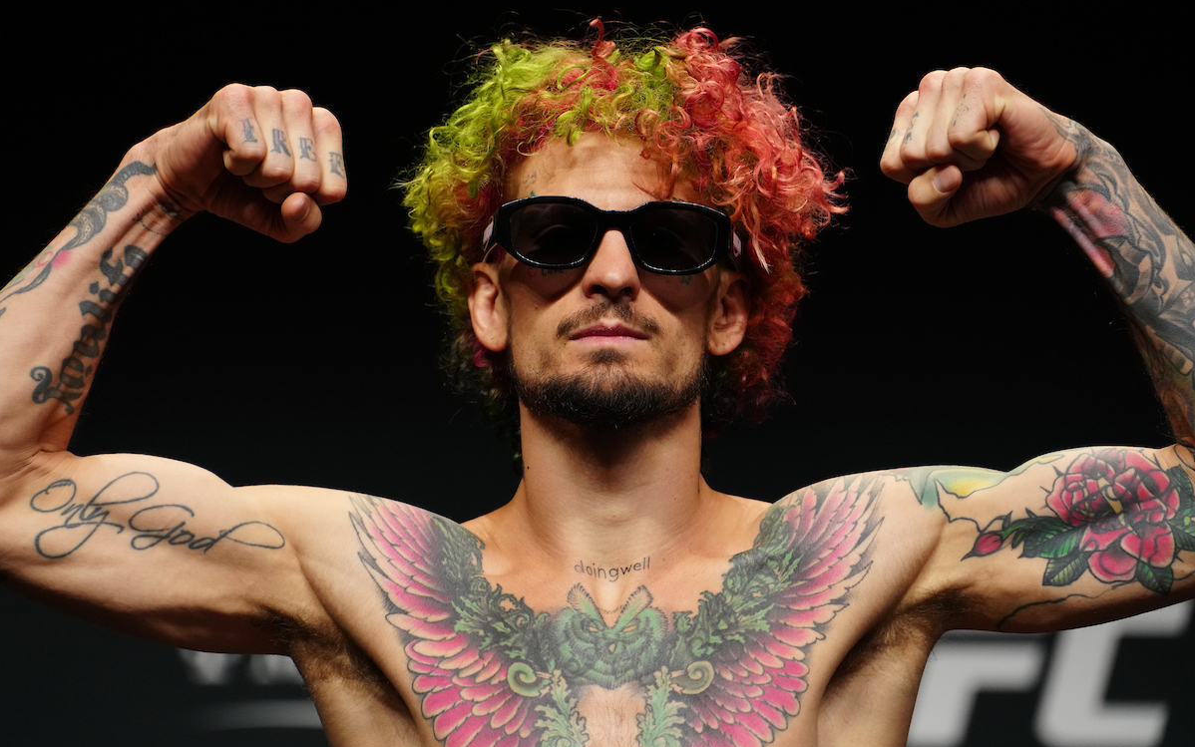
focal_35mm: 341
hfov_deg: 6.2
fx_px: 11107
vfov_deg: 3.9
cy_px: 358
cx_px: 598
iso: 4000
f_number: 5.6
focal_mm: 334
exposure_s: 1/320
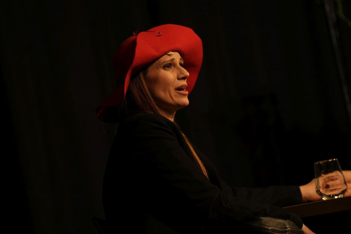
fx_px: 1950
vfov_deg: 6.9
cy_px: 117
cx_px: 176
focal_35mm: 200
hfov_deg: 10.3
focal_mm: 200
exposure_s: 1/160
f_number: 2.8
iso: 800
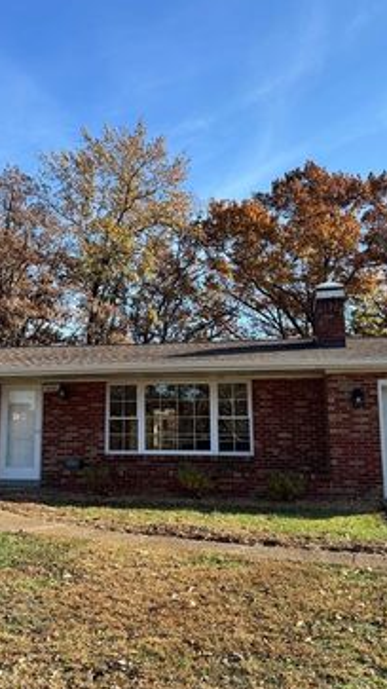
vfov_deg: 55.3
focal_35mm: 36
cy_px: 341
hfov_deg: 32.6
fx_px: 657
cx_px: 137
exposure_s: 1/2174
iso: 80
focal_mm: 6.76
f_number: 1.78
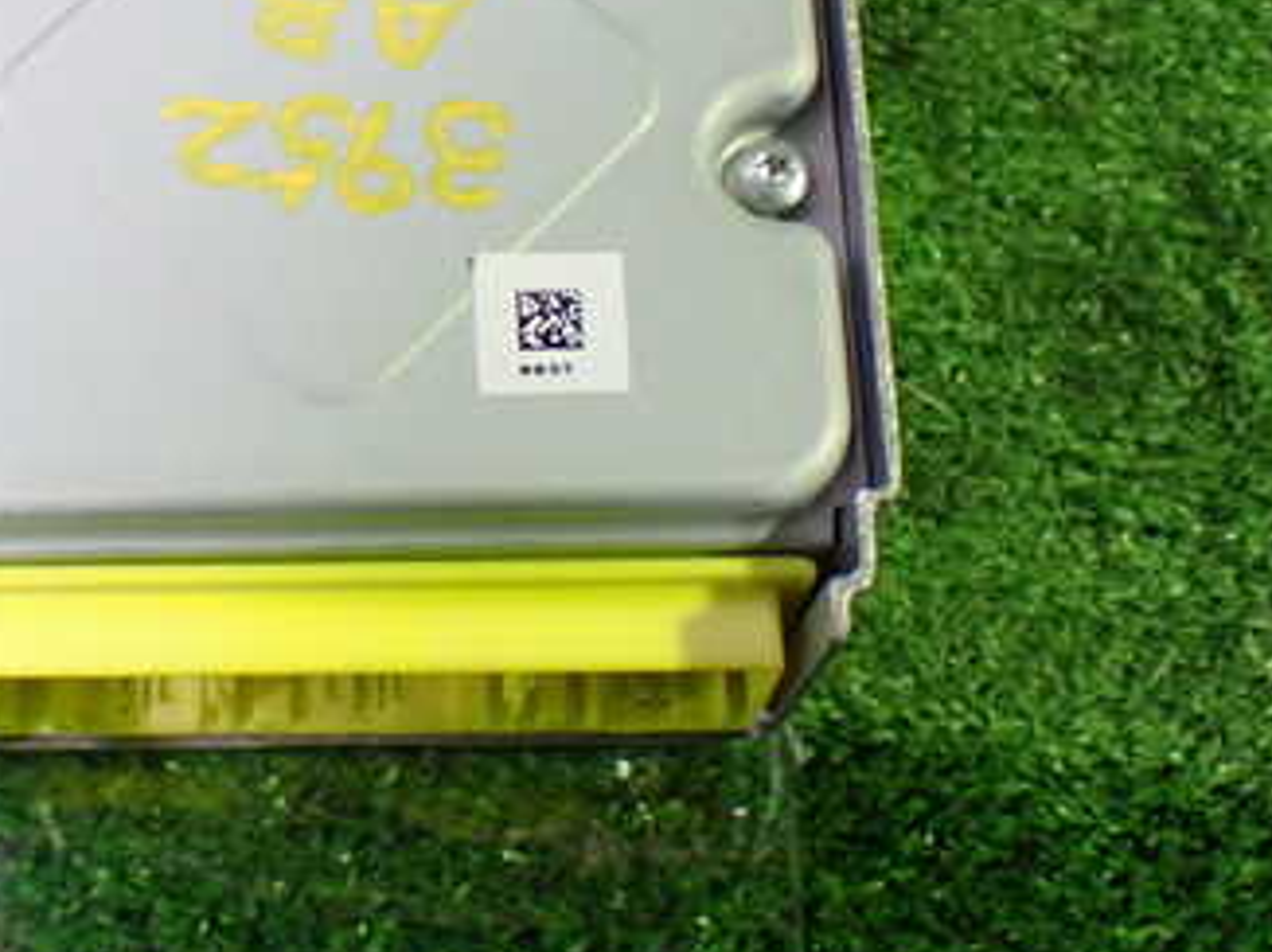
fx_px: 2570
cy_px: 293
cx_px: 269
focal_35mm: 70
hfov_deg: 27.3
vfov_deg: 20.9
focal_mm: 6.83
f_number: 2.7
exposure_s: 1/50
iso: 800
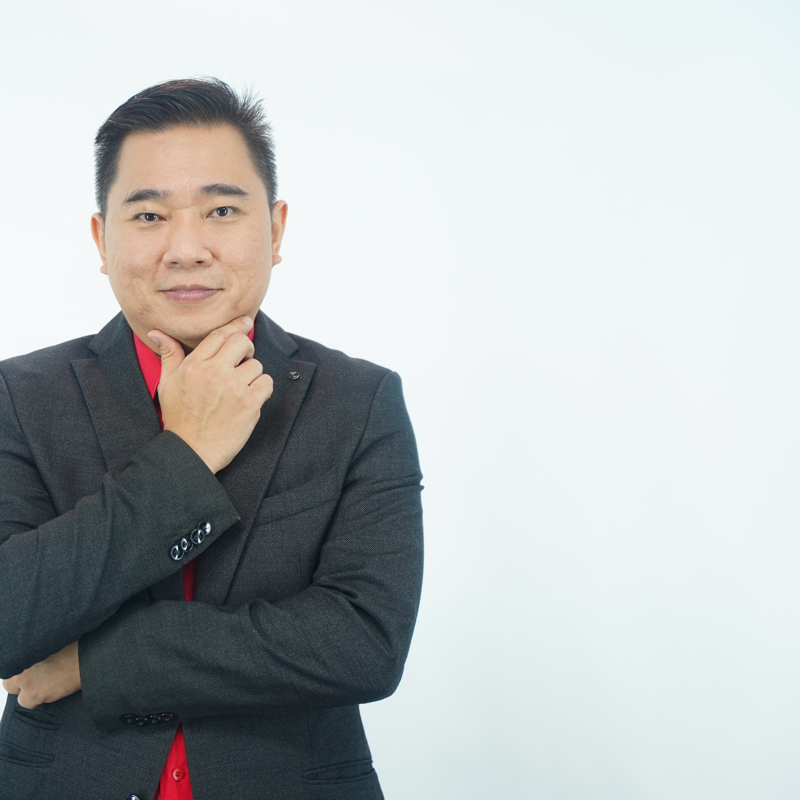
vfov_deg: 26.9
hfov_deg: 26.5
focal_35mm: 64
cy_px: 399
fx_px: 1673
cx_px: 202
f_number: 2.8
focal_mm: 50
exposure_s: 1/125
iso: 1000
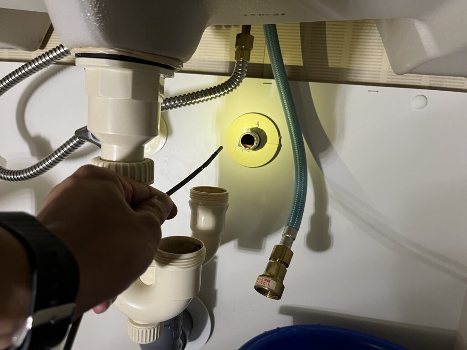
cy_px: 175
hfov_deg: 67.3
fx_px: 351
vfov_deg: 53.1
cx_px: 234
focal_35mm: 26
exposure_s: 1/50
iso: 160
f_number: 1.6
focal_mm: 5.1
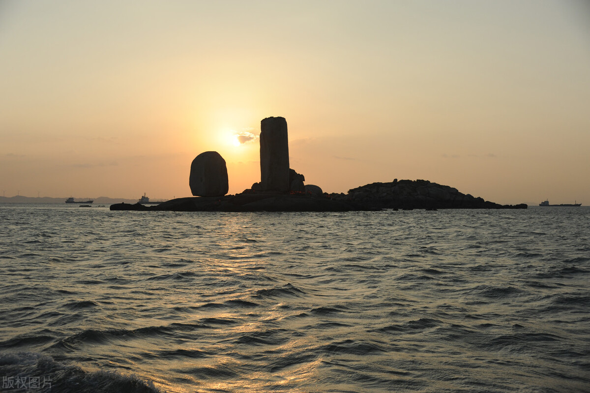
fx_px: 655
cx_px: 295
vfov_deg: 33.4
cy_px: 196
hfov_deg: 48.5
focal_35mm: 40
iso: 500
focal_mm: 40
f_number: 4.5
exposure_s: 1/1250
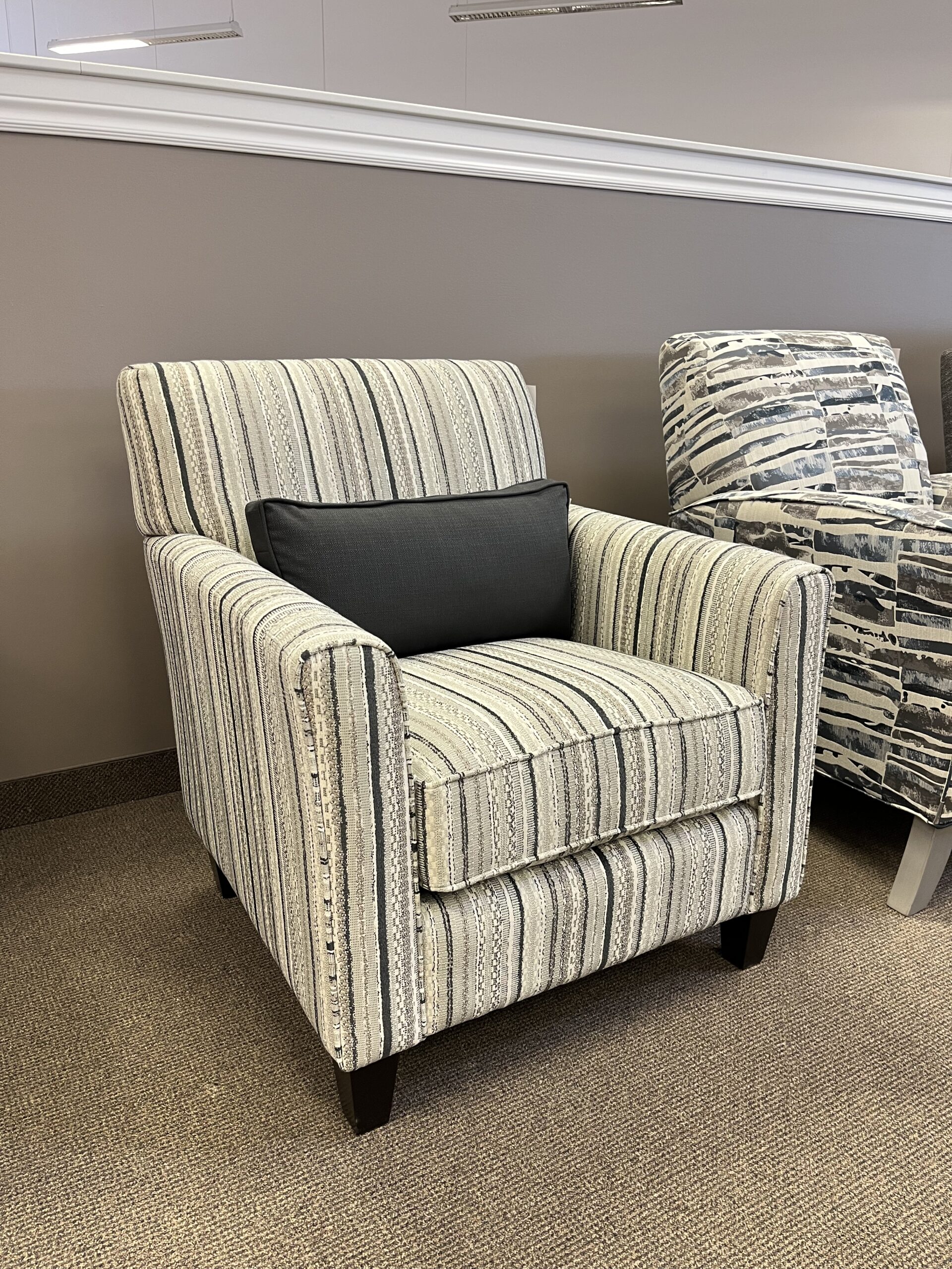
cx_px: 476
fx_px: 953
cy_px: 634
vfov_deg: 67.3
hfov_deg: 53.1
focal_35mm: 26
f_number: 1.6
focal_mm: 5.1
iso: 125
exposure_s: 1/60
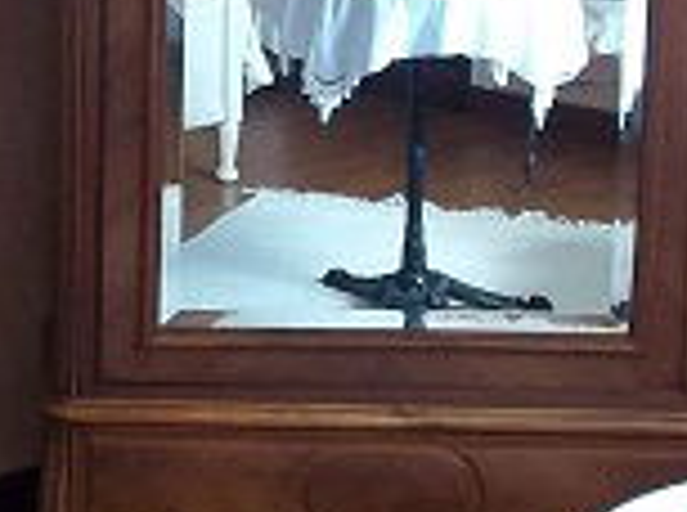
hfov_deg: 12.8
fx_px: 2990
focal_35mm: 151
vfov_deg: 9.8
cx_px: -85
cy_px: 99
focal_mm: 5.7
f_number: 2.9
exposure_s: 1/30
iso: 133
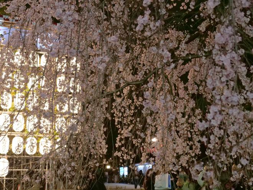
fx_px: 424
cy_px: 95
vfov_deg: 25.2
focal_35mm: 58
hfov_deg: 33.2
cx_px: 126
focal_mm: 29
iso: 2500
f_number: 3.7
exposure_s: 1/60
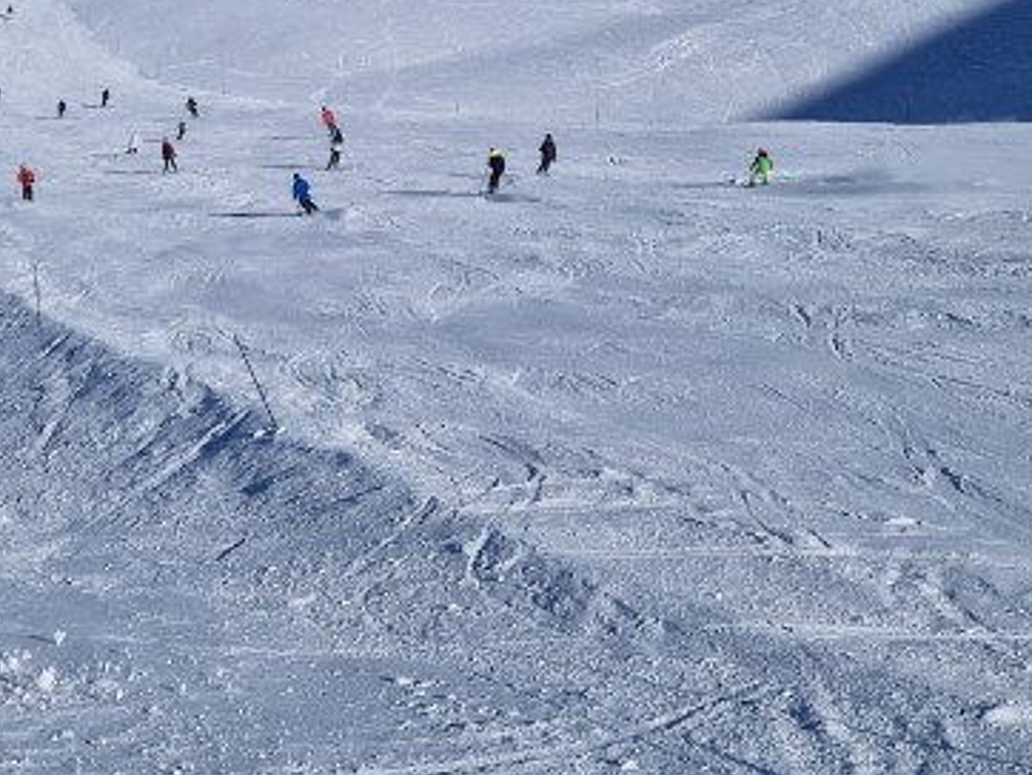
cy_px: -222
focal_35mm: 65
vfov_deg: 20.7
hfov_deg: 29.6
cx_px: 351
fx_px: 1939
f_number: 1.8
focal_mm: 5.4
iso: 50
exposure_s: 1/5104
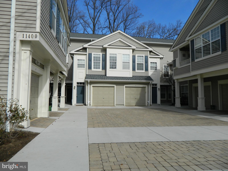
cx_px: 114
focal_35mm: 25
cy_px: 86
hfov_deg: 69.4
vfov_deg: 54.9
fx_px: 165
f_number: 8.7
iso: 80
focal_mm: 4.5
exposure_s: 1/200
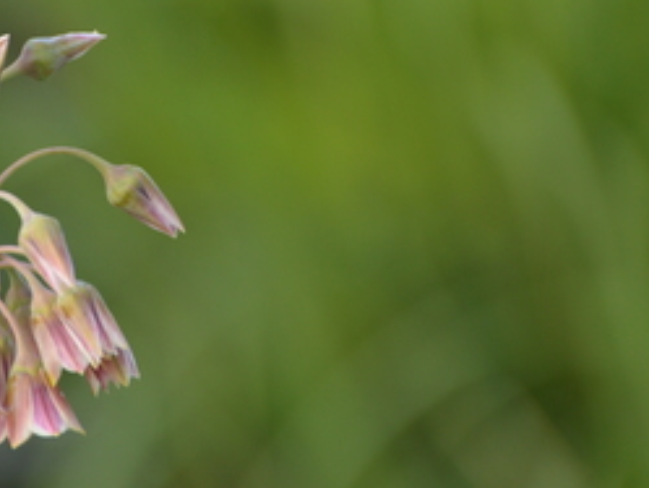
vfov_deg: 2.3
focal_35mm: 639
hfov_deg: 3.1
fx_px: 11986
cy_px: 102
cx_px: 96
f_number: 5.3
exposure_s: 1/160
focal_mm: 240
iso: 200
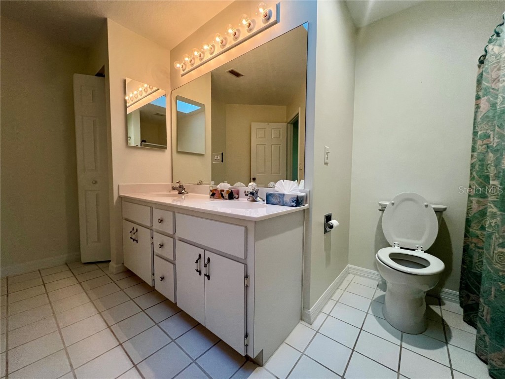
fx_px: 190
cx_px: 252
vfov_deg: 89.9
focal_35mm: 13
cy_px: 190
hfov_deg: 106.2
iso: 250
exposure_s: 1/120
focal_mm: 1.57
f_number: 1.8
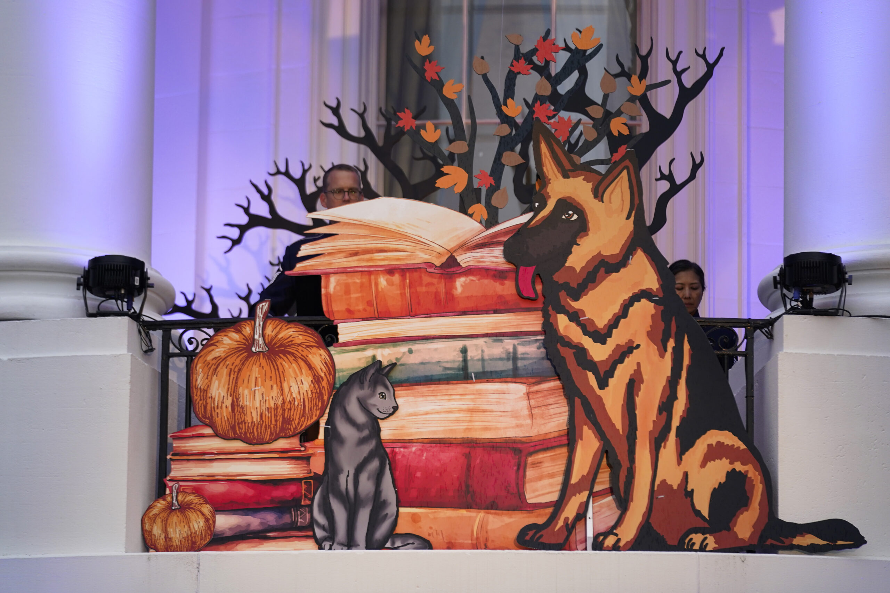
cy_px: 296
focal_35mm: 168
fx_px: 4153
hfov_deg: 12.2
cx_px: 445
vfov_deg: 8.2
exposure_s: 1/320
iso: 800
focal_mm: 168
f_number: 2.8
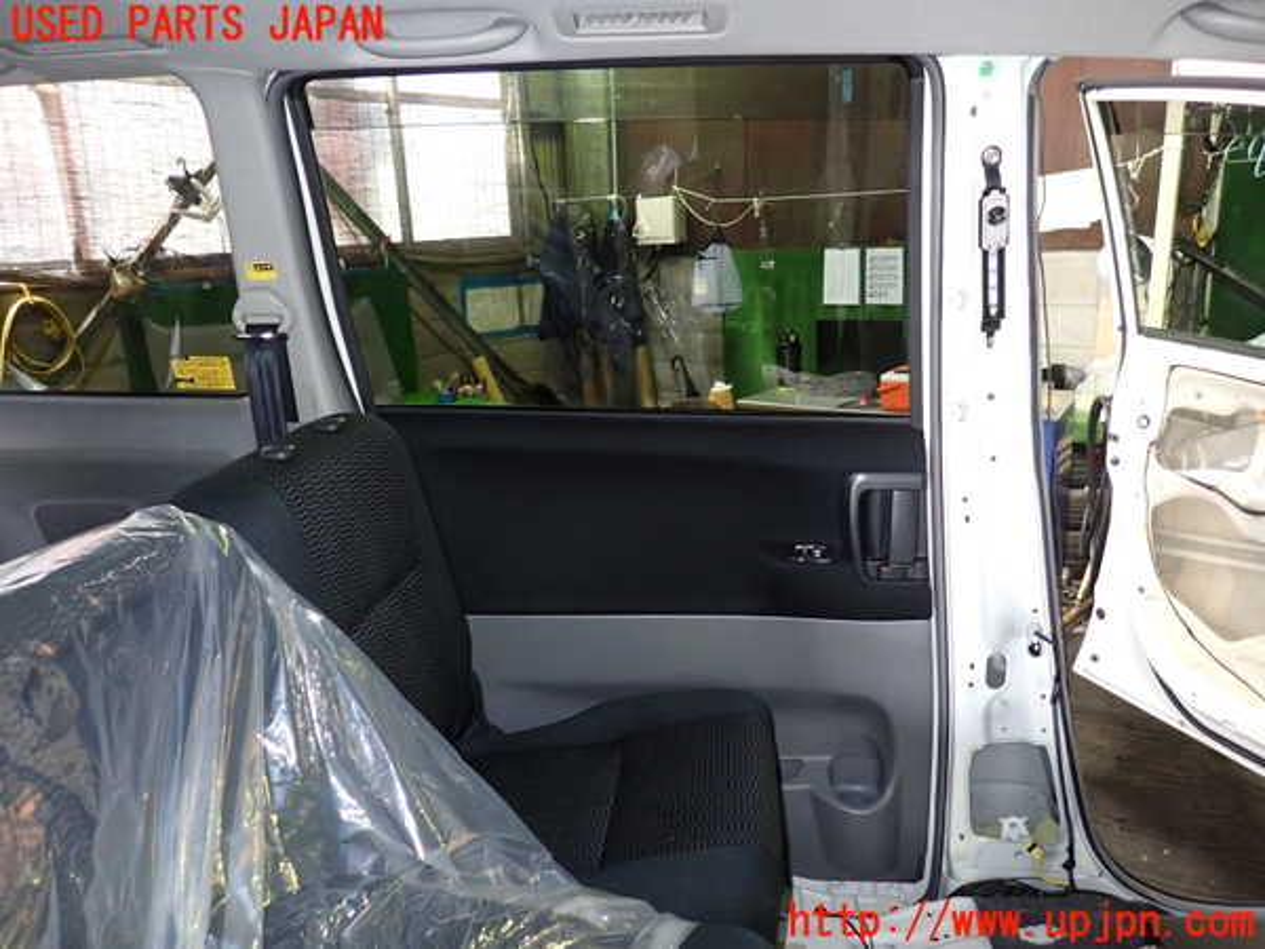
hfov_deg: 69.4
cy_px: 474
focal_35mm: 25
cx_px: 632
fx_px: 914
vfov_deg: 54.9
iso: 320
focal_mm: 4.5
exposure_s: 1/30
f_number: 2
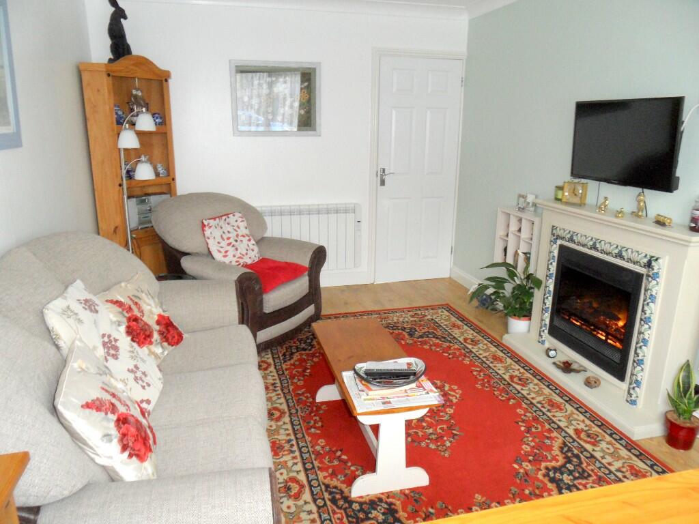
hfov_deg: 71.6
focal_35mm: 24
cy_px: 262
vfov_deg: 56.8
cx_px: 350
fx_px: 485
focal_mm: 3.9
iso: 200
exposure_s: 1/30
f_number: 3.2
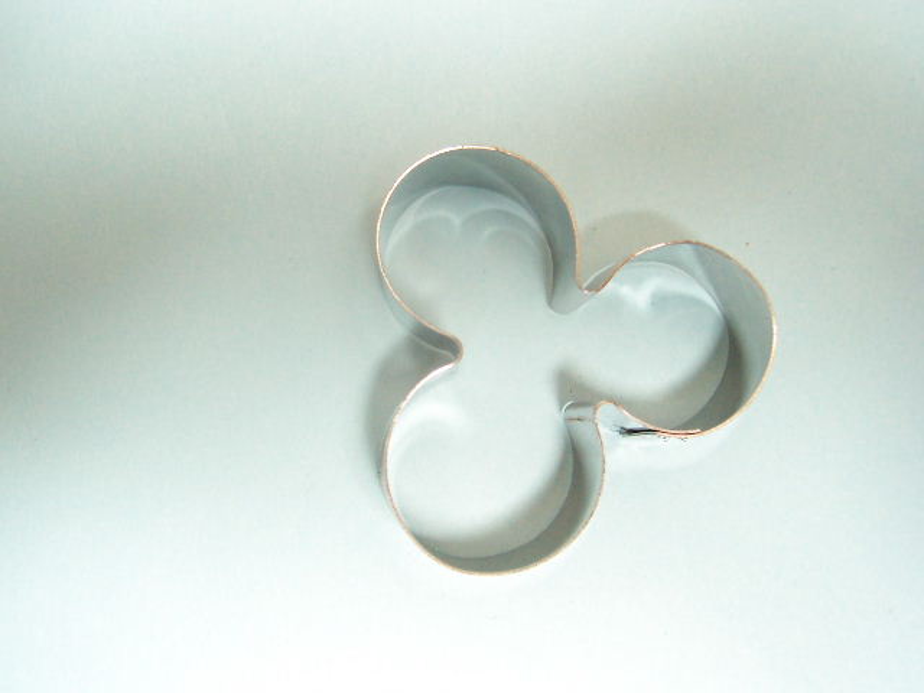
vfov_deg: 40.7
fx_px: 934
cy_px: 346
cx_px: 462
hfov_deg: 52.6
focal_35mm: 35
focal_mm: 5.6
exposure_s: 1/20
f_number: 2.8
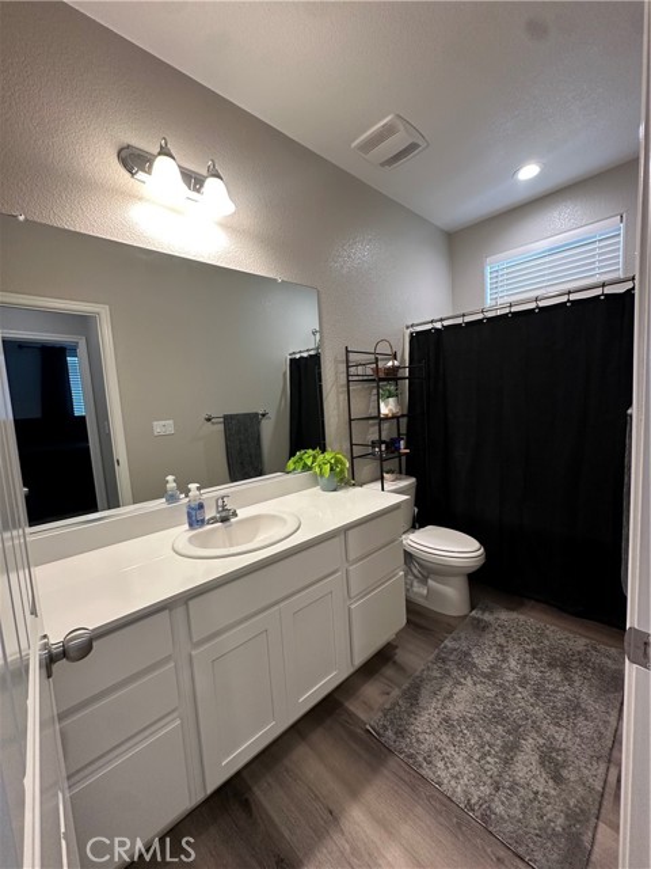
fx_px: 351
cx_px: 326
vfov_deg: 102.1
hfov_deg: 85.7
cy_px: 434
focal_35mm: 14
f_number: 2.2
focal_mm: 2.22
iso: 200
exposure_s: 1/60
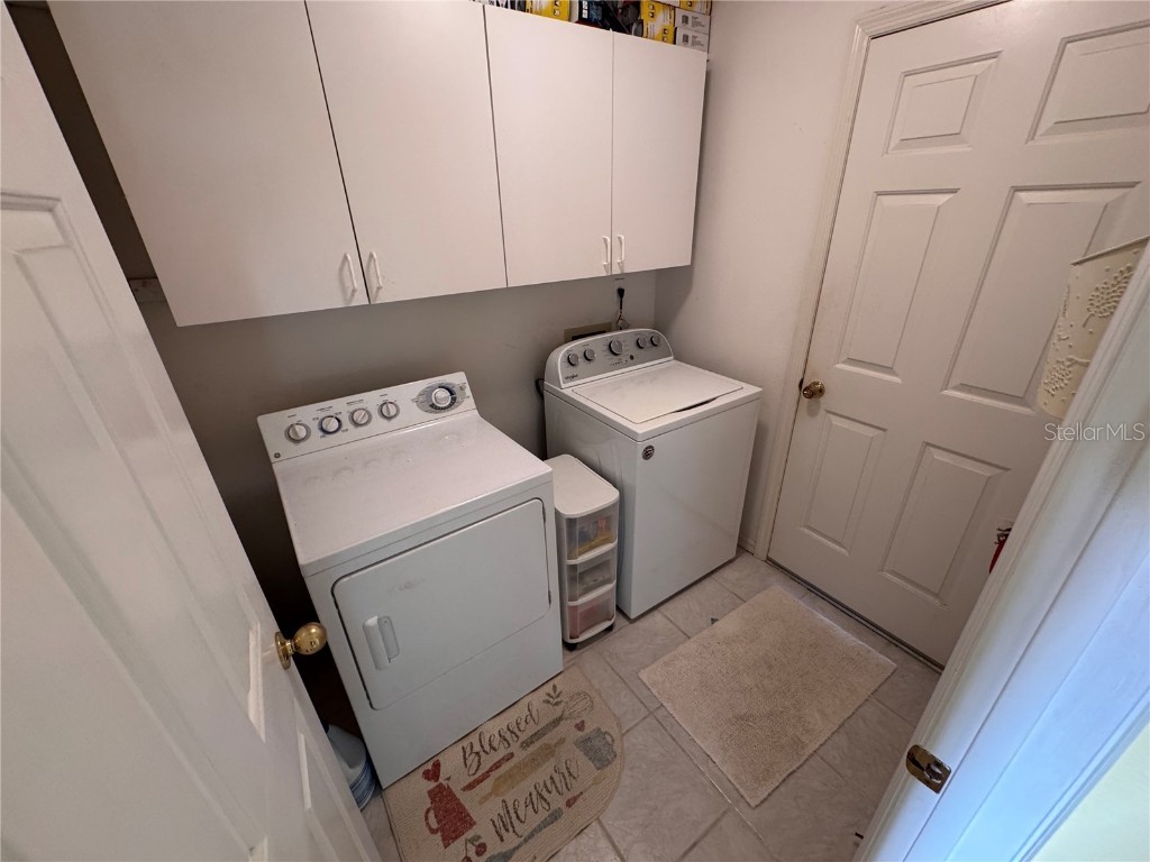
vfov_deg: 85.7
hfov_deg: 102.1
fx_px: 465
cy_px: 431
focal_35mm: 14
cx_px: 575
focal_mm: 2.22
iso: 250
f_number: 2.2
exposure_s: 1/60
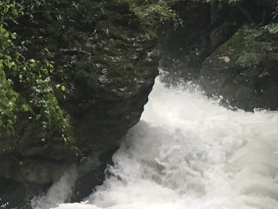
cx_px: -55
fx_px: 1100
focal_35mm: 137
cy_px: 61
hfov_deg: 14.0
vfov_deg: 10.8
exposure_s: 1/33
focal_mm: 4.15
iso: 50
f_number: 2.2
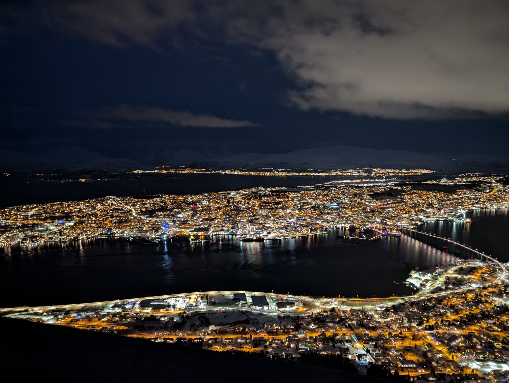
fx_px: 353
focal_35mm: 24
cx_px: 254
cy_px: 192
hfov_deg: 71.5
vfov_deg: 56.9
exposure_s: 1/14.8
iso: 601
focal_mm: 6.9
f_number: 1.68
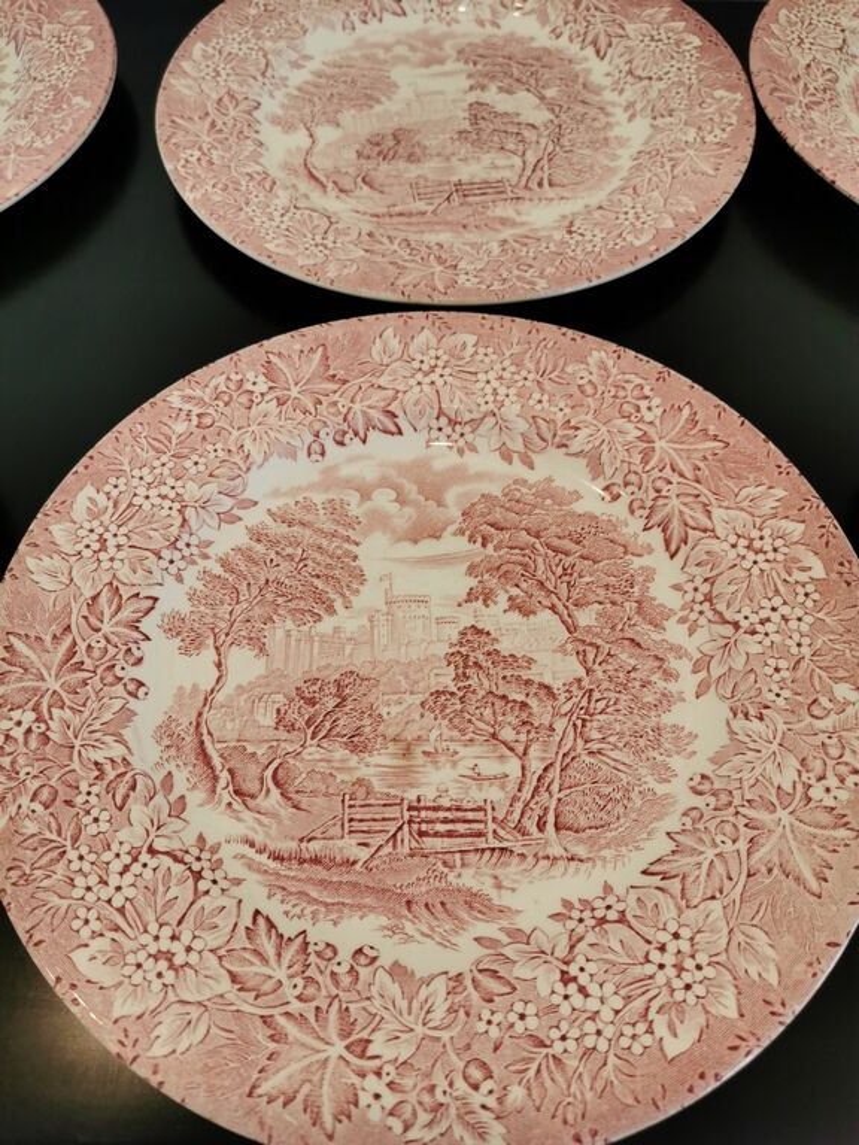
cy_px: 572
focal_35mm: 27
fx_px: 893
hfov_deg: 51.4
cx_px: 430
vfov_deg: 65.3
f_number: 1.8
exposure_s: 1/100
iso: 64
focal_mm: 5.58
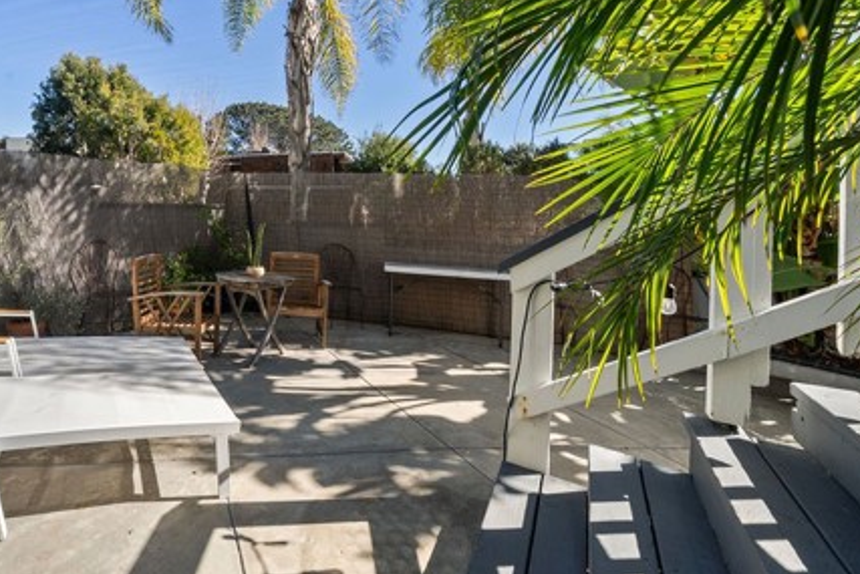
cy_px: 232
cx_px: 244
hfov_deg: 84.6
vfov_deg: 66.8
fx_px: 430
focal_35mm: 18
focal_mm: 12
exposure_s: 1/40
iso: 80
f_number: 13
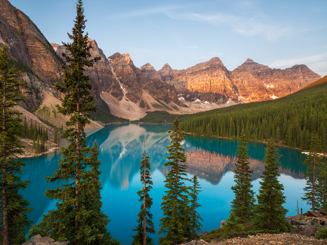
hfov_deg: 81.5
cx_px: 148
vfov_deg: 66.0
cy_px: 120
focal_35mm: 20
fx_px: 189
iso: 100
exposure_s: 1/6
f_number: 11
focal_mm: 15
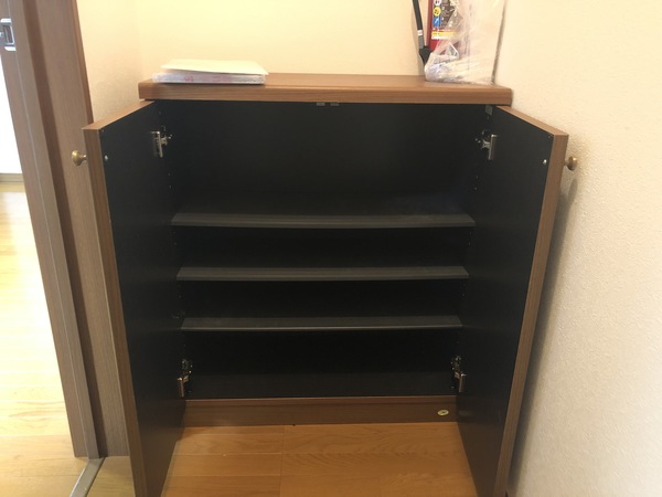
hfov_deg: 63.4
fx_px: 535
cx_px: 331
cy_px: 248
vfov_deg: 49.7
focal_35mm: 28
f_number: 1.8
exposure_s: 1/11
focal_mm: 3.99
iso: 100
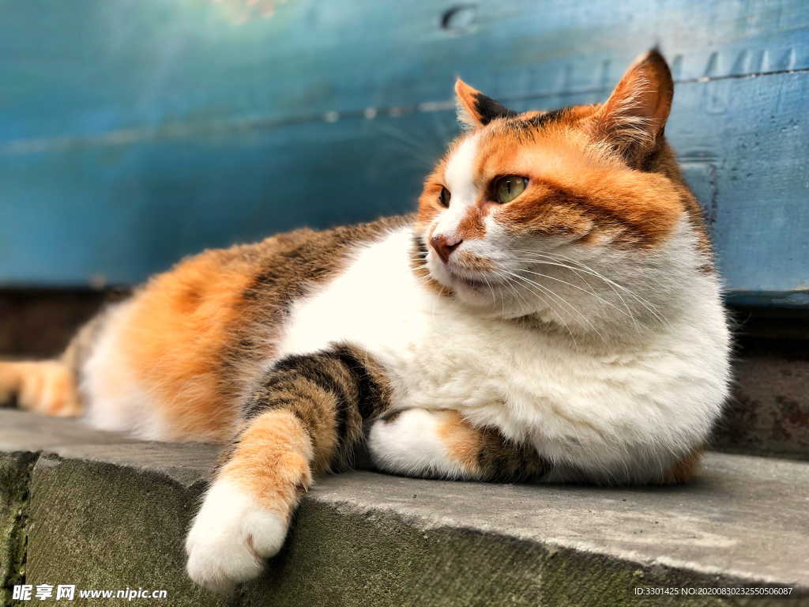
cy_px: 304
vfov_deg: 28.0
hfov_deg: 36.8
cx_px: 404
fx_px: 1215
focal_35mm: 52
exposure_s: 1/50
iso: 16
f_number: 2.4
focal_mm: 6
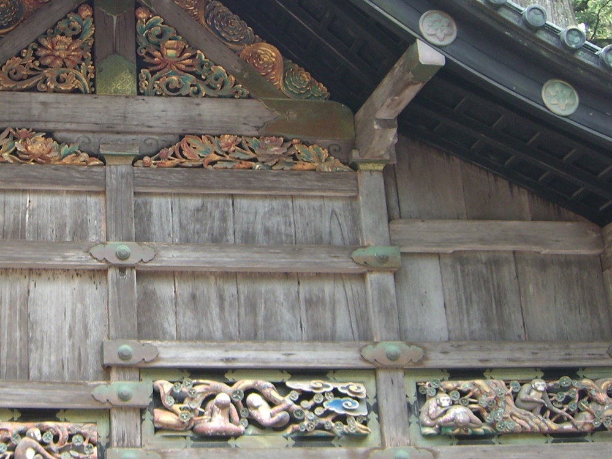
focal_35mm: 73
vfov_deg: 20.1
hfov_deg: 26.0
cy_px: 131
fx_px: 1291
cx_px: 84
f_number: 2.8
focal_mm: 7.9
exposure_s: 1/60
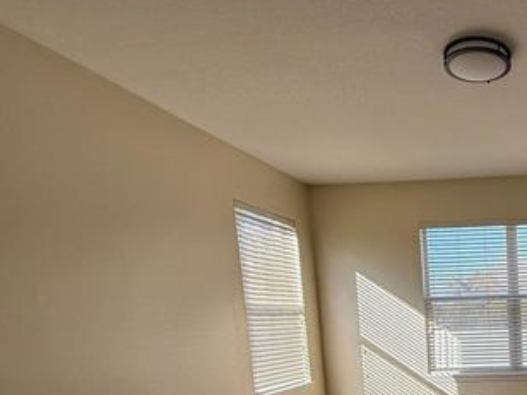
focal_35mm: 32
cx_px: 535
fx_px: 487
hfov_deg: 46.8
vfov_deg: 39.8
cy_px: 378
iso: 64
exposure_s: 1/315
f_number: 2.2
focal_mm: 2.22
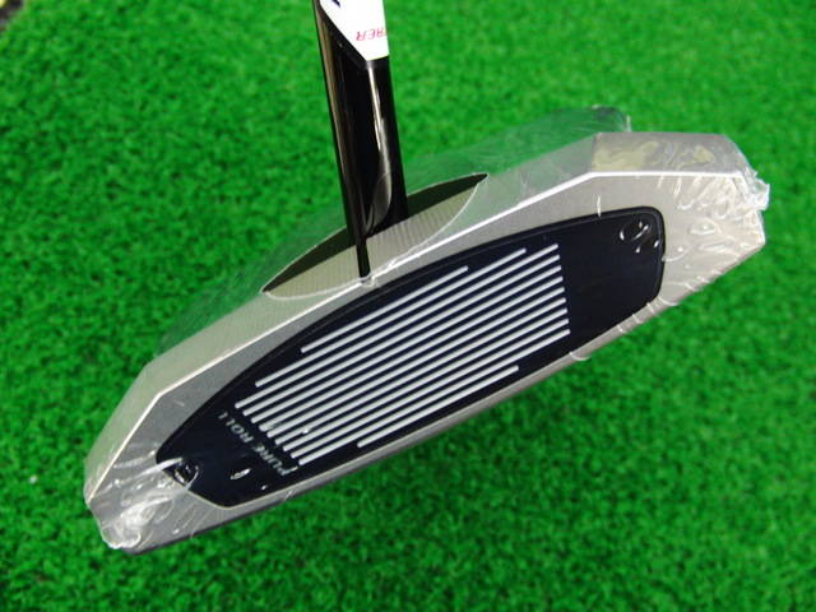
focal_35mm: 37
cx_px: 408
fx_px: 872
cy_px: 306
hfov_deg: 50.1
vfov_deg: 38.7
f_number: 3.6
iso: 400
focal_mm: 6.42
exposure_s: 1/30
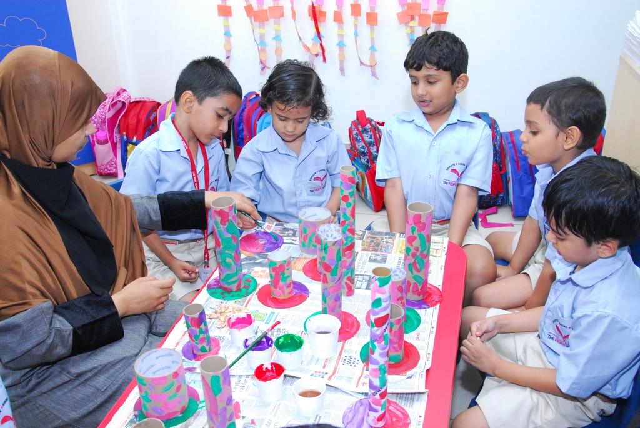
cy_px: 214
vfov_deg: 35.6
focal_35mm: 38
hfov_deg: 51.2
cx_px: 320
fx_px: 667
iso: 1000
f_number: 5.6
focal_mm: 25
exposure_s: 1/125
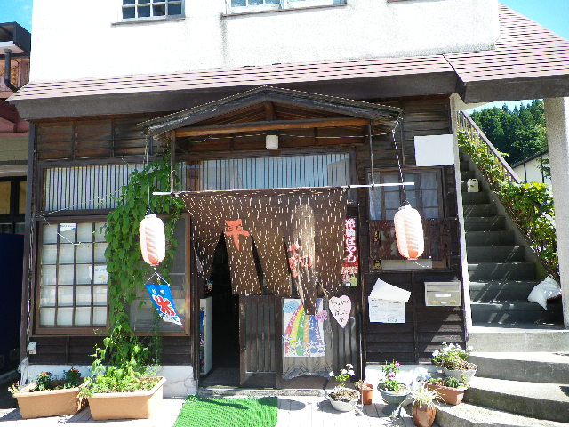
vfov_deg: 49.7
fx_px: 460
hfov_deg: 63.4
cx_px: 284
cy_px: 214
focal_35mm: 28
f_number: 2.6
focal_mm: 4.9
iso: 64
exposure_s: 1/320
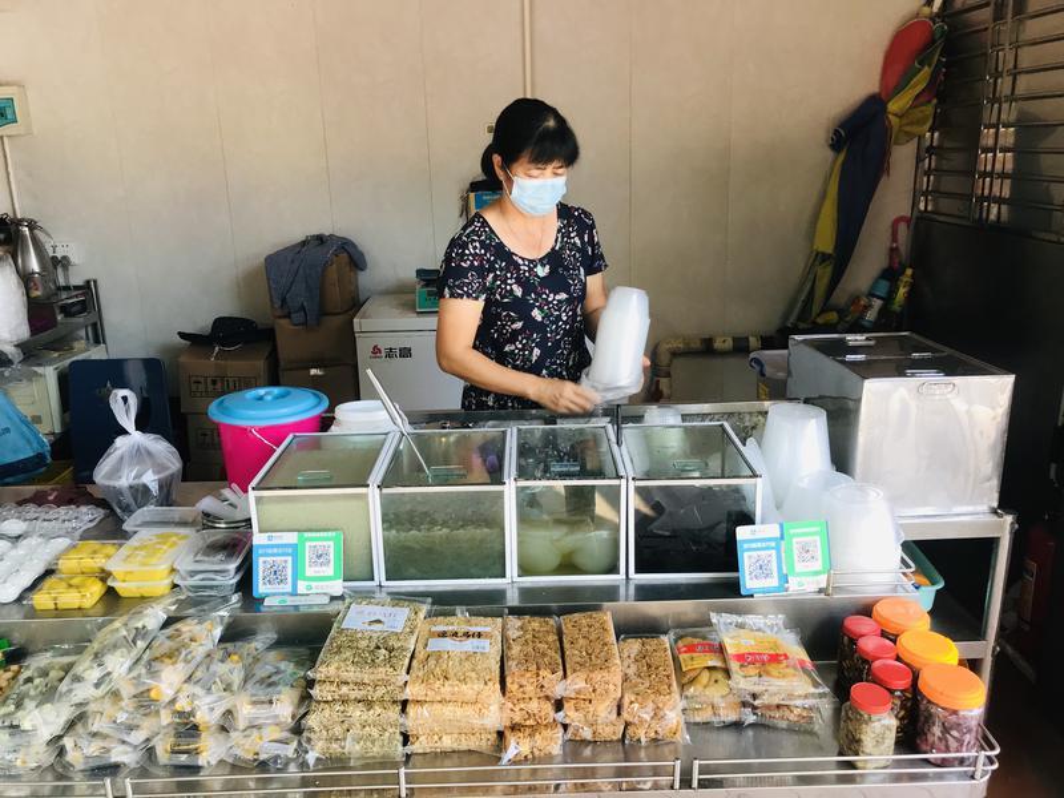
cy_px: 399
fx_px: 861
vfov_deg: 49.7
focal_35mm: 28
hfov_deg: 63.4
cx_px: 532
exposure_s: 1/100
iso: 40
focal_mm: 3.99
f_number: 1.8
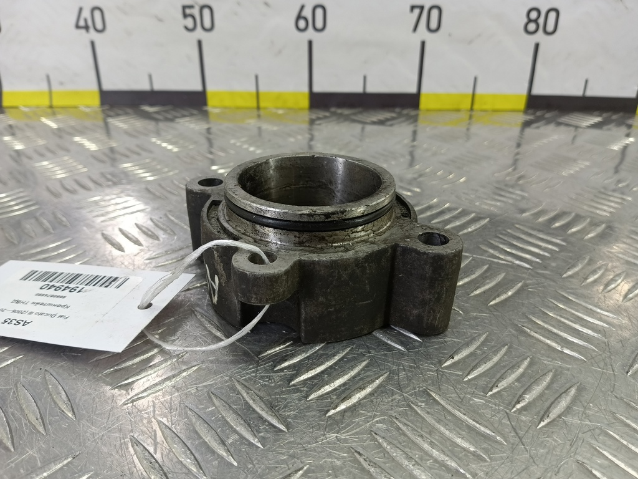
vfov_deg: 58.9
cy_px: 240
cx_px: 319
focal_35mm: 23
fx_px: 424
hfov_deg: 73.9
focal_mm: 4.11
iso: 126
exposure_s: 1/50
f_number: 1.6
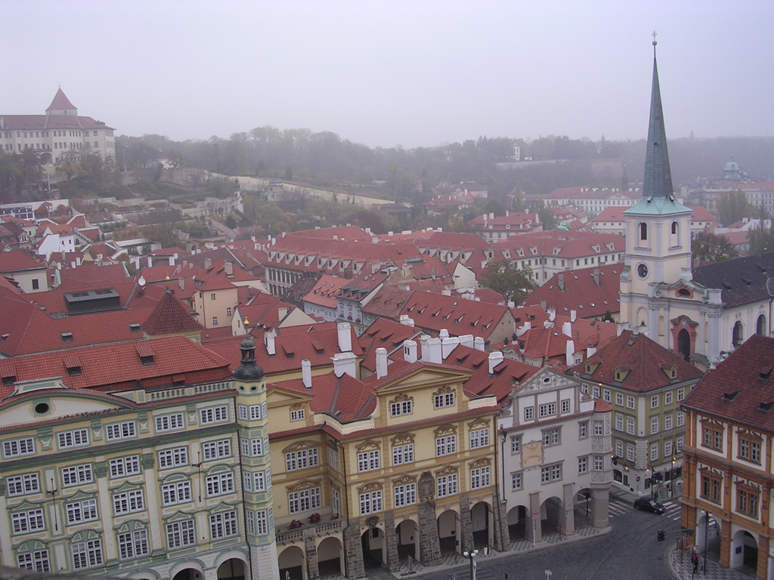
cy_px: 290
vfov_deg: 35.1
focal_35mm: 41
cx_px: 387
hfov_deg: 45.8
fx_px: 917
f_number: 2.9
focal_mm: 6.2
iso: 100
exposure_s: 1/166
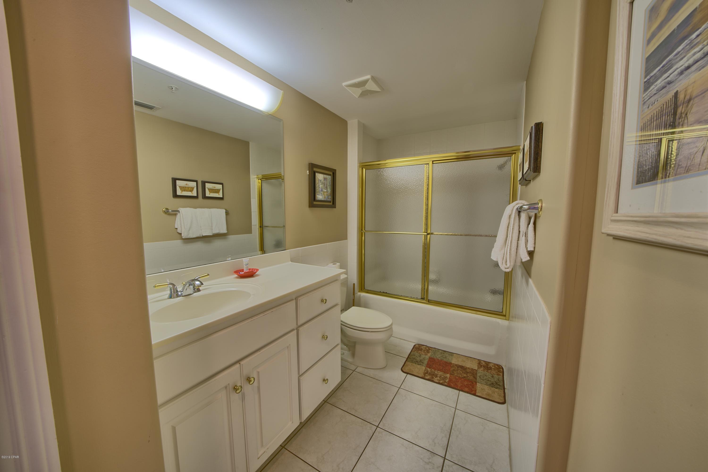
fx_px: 236
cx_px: 354
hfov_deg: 112.6
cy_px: 236
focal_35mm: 12
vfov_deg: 90.0
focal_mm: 12
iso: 200
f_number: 16
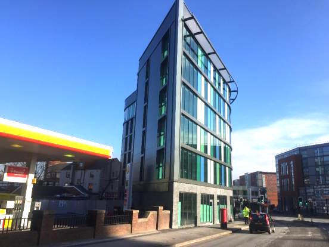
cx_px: 164
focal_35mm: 29
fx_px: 276
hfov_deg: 61.7
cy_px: 124
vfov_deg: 48.2
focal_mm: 4.15
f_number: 2.2
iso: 32
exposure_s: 1/1464
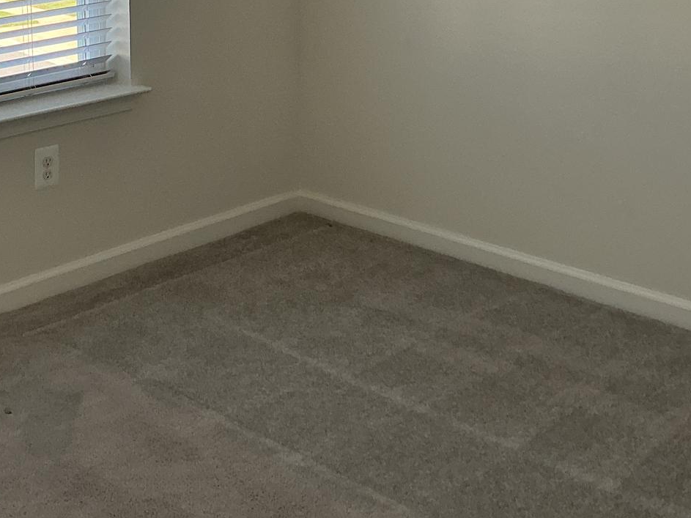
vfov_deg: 22.2
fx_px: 1257
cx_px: 190
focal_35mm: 63
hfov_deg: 30.3
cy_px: -26
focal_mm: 3
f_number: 1.8
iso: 40
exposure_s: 1/120
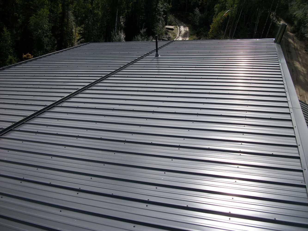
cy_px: 116
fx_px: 285
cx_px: 154
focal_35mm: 32
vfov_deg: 44.2
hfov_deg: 56.8
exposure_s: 1/250
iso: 80
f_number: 8.8
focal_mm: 5.7
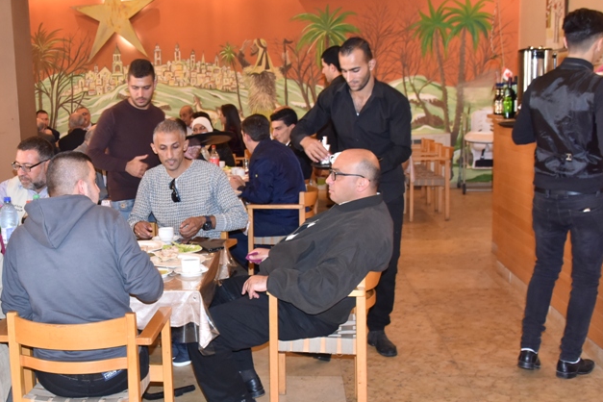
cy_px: 222
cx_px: 144
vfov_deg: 27.5
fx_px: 821
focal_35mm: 49
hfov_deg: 39.2
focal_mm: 30
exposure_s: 1/60
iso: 1600
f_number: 5.6
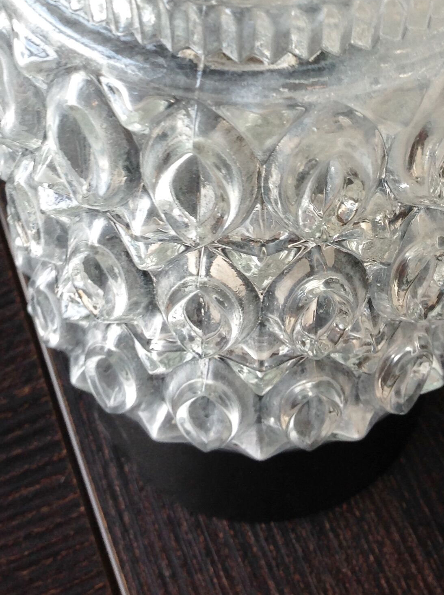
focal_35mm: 62
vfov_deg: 30.2
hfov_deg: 23.6
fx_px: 1063
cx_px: 237
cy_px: 86
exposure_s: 1/15
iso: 64
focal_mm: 4.28
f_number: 2.4
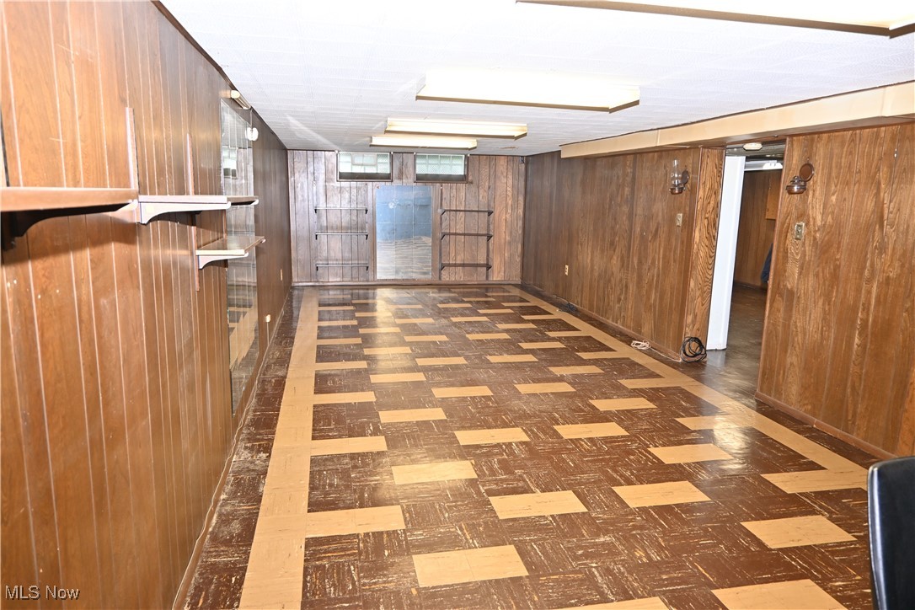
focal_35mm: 24
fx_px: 610
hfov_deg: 73.7
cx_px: 458
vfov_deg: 53.1
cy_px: 305
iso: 560
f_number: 4
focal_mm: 16
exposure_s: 1/60
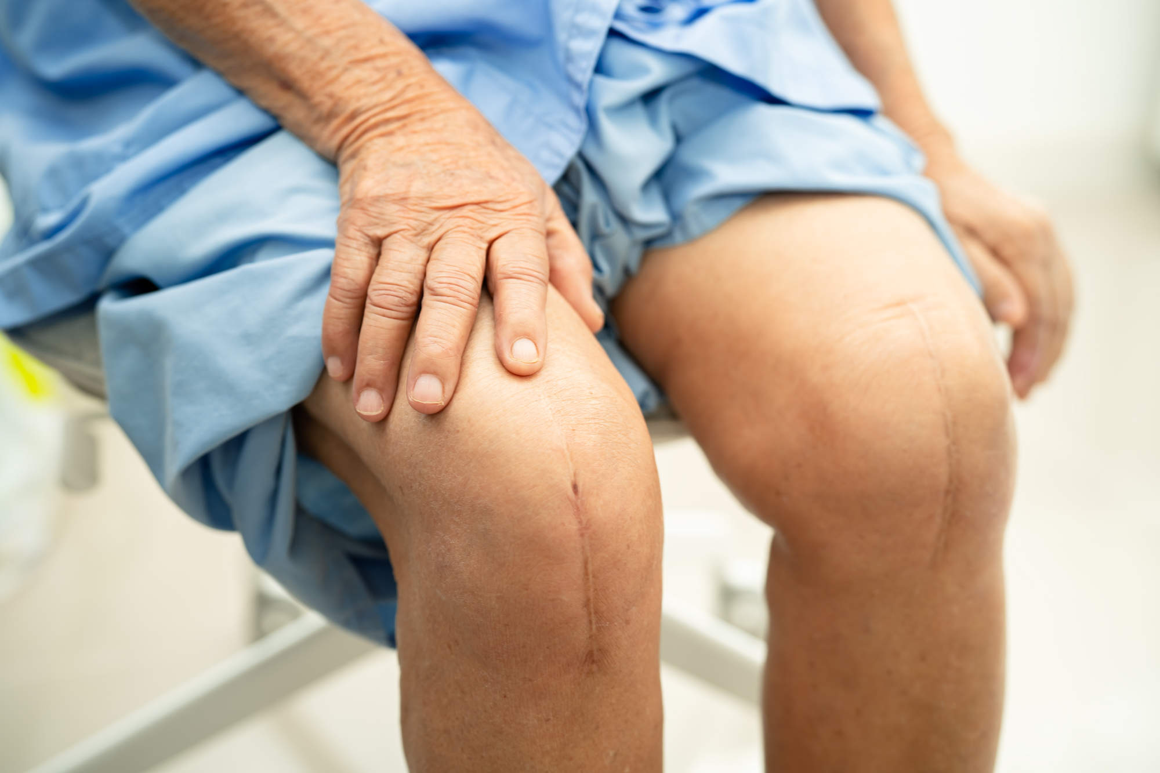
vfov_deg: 27.0
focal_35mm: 50
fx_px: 1611
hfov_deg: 39.6
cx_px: 580
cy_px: 386
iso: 100
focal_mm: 50
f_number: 2.5
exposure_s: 1/15
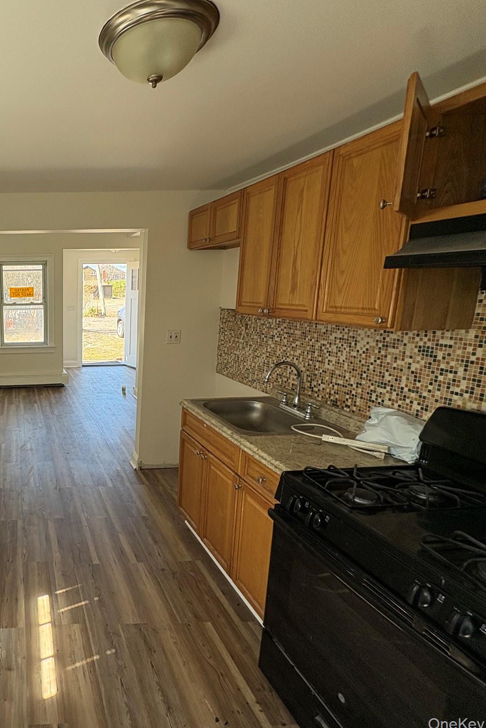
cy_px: 361
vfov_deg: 84.0
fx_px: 405
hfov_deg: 52.4
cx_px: 27
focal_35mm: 20
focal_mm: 2.22
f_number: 2.2
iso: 80
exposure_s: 1/132
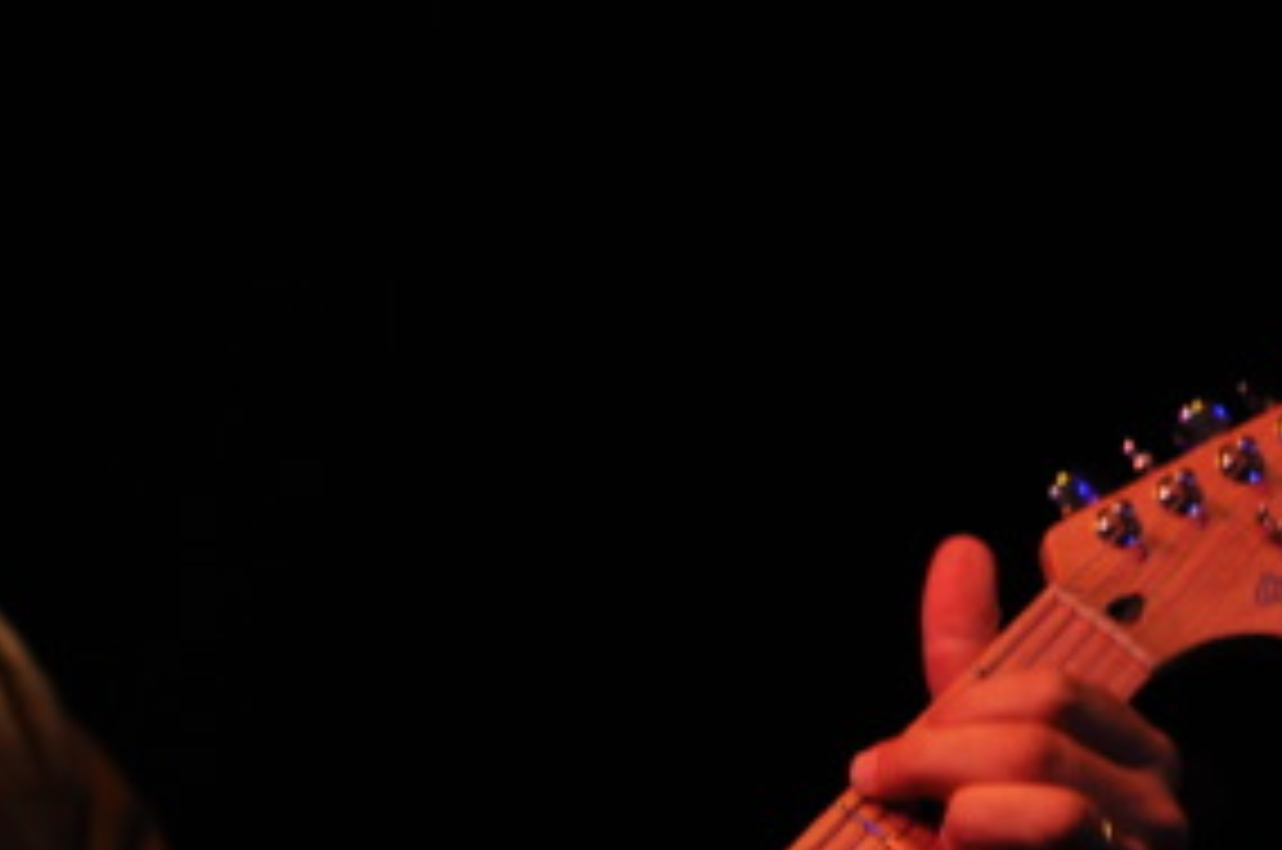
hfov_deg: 13.3
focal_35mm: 151
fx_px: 5368
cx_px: -189
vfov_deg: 9.0
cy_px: 234
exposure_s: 1/60
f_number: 2
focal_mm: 50
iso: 640
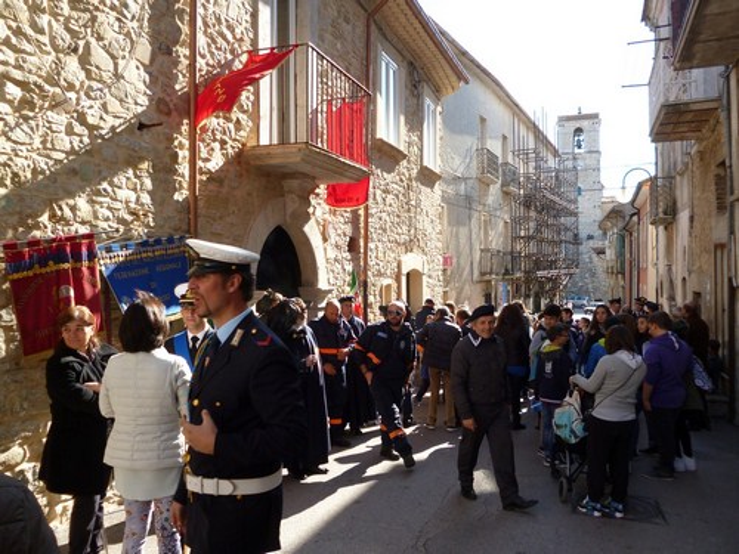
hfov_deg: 63.4
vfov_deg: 49.7
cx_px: 370
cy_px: 277
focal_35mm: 28
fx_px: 598
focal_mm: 5
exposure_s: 1/250
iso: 100
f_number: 3.1
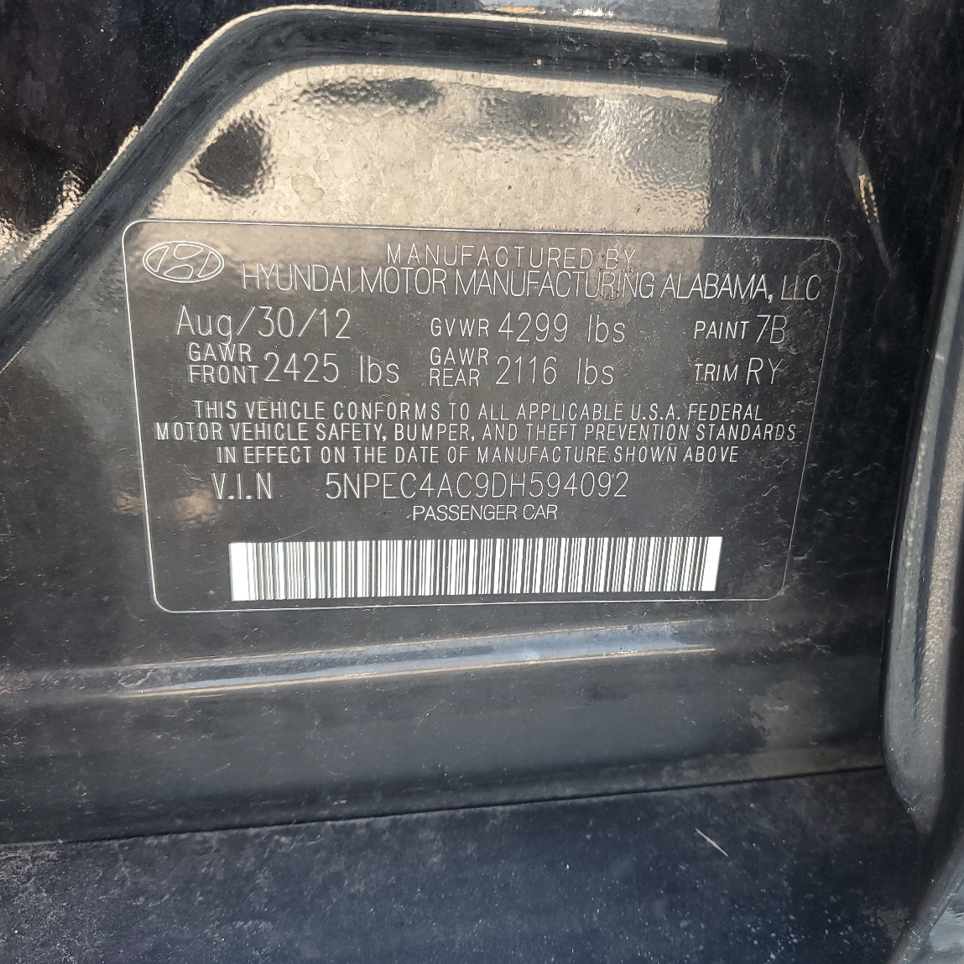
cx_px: 529
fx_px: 1008
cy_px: 477
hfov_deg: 51.0
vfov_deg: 51.1
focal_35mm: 32
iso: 69
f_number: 1.5
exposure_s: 1/120
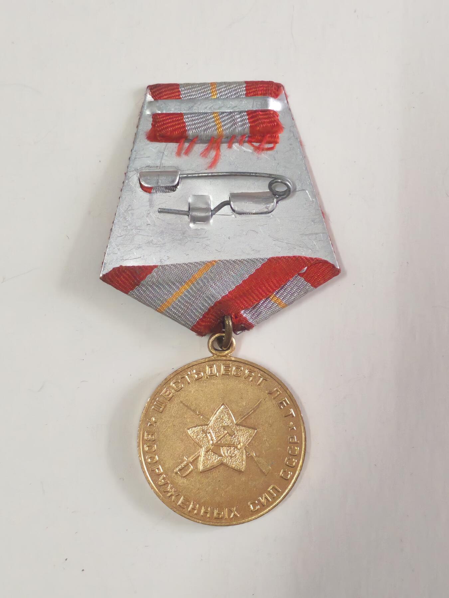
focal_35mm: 68
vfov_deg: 28.6
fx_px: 1176
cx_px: 224
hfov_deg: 21.6
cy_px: 299
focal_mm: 5.52
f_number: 1.95
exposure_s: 1/33
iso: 800
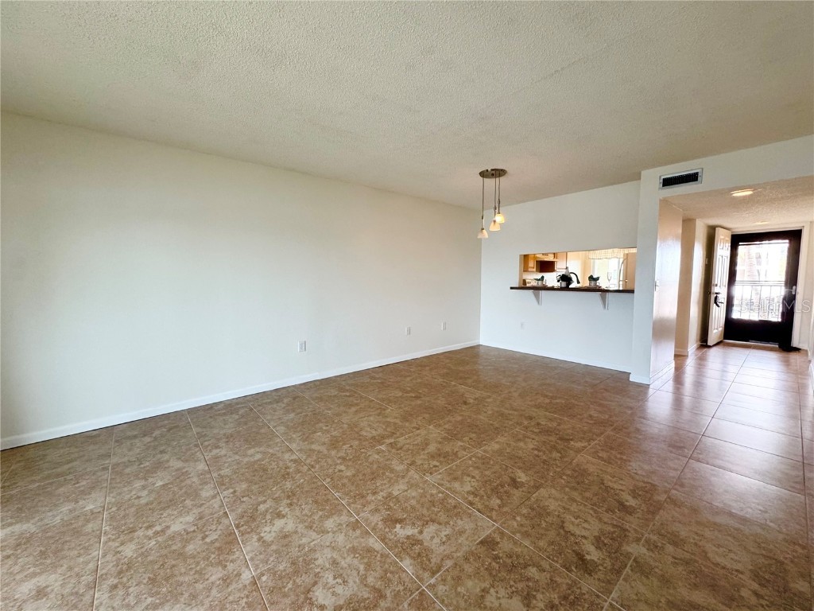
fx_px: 329
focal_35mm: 14
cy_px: 306
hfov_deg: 102.1
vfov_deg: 85.7
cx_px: 407
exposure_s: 1/120
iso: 200
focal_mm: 2.22
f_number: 2.2
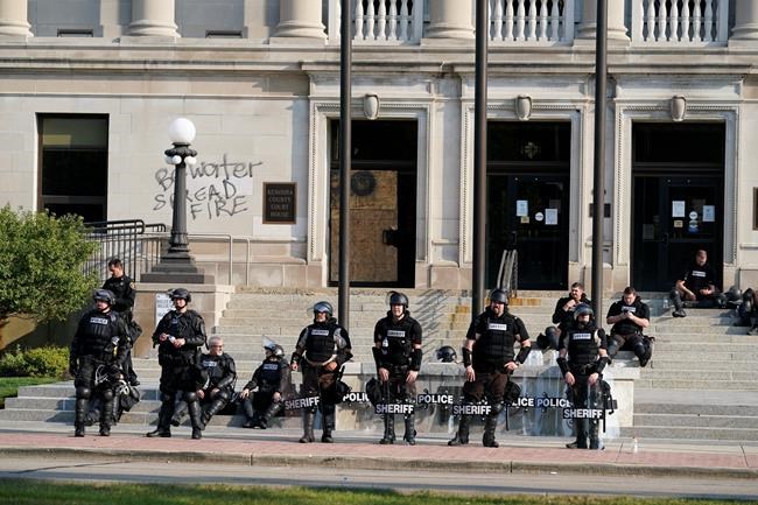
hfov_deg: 15.1
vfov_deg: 10.1
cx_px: 379
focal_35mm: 136
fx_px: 2863
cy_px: 252
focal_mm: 136
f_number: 4.5
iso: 500
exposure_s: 1/2000
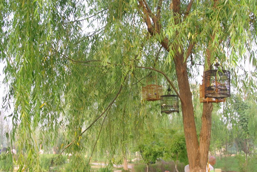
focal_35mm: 52
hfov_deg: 38.1
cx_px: 128
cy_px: 86
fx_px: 372
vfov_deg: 26.1
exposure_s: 1/25
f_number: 9
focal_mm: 35
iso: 100
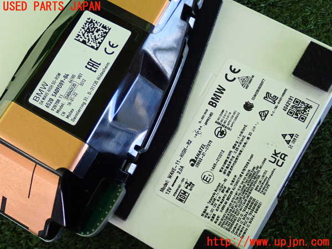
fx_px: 681
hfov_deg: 27.4
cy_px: 124
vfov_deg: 20.7
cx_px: 166
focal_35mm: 71
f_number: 3.9
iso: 640
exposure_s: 1/125
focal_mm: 12.73
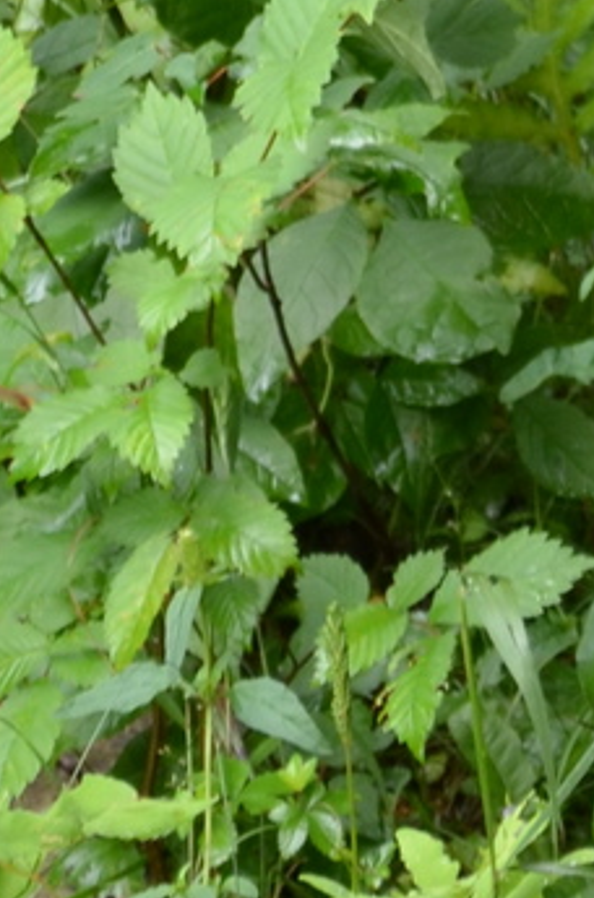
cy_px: -1260
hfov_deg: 3.1
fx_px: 10831
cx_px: 843
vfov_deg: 4.6
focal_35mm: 435
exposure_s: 1/125
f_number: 5.6
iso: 220
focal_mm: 50
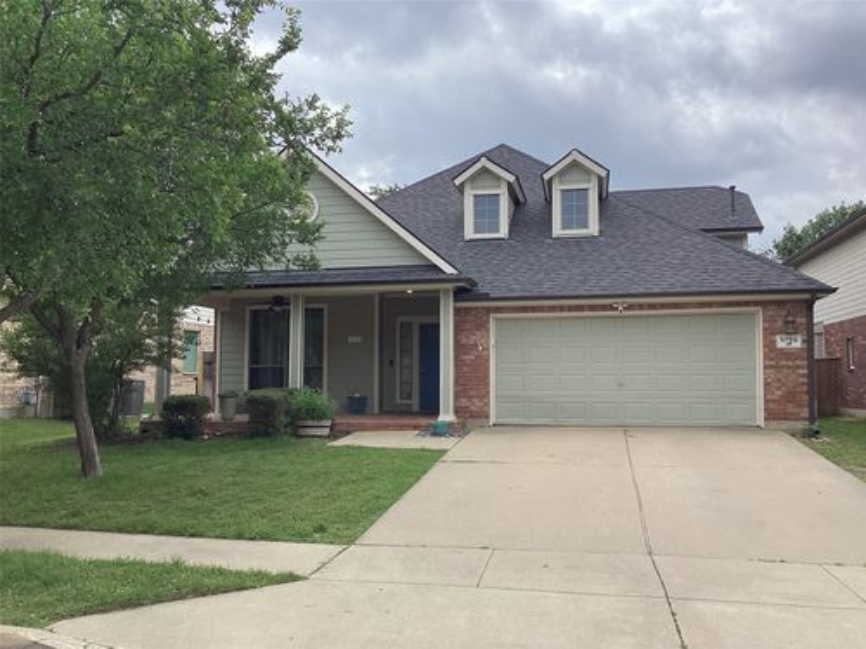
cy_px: 324
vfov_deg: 45.4
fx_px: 776
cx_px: 433
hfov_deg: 58.4
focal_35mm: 31
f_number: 2.4
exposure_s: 1/1131
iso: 25
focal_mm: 3.3
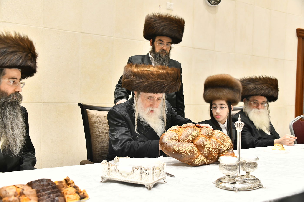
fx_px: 321
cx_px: 152
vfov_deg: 35.0
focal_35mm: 38
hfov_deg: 50.7
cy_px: 101
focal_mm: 38
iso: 2500
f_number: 5.6
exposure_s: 1/250
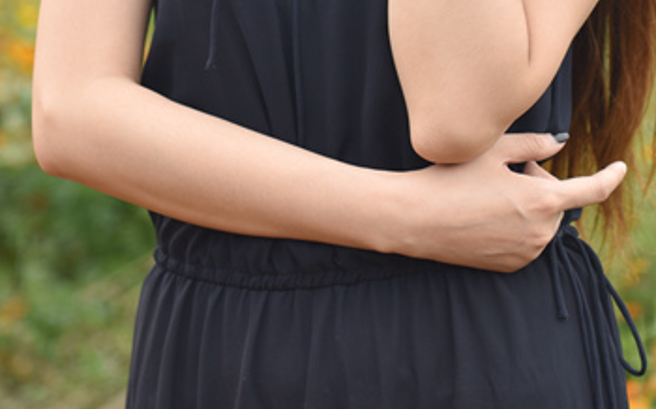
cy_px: -158
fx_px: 3733
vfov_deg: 6.2
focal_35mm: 209
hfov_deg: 10.0
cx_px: 314
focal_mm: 70
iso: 100
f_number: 2.8
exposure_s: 1/500
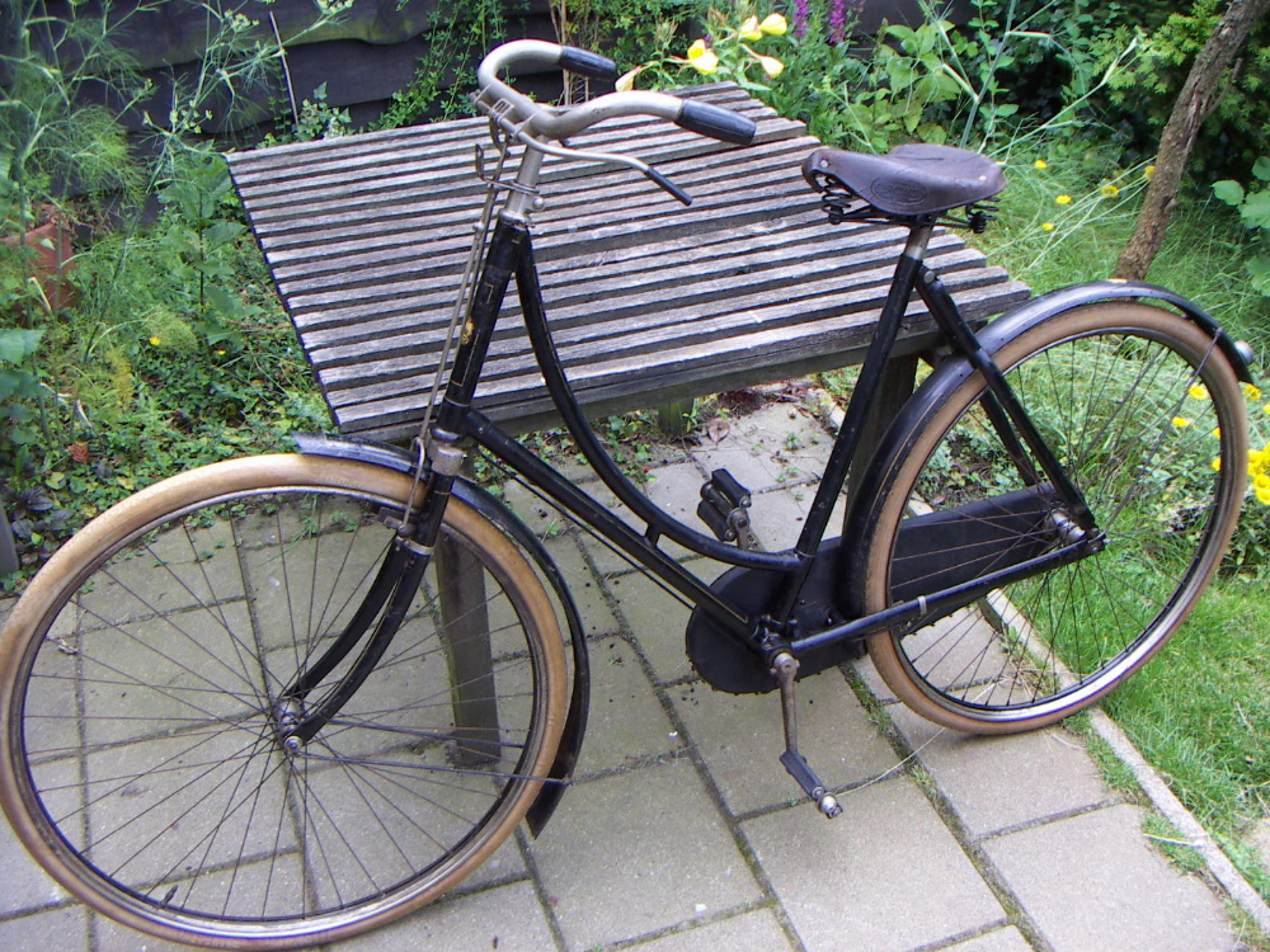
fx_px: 1321
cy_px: 476
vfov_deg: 39.7
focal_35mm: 36
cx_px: 635
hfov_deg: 51.4
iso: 50
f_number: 2.8
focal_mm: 4.7
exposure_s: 1/80
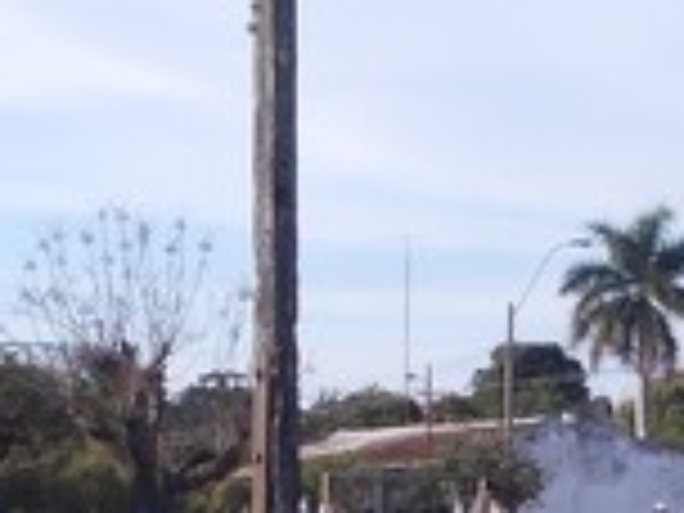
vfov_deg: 7.7
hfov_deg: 10.4
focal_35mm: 191
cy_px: 688
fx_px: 3774
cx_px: 288
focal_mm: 5.3
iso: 80
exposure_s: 1/125
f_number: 6.2
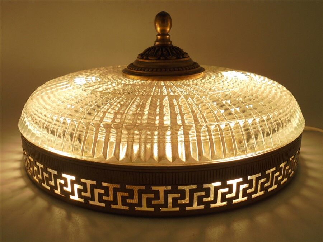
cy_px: 121
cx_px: 162
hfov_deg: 49.0
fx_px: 355
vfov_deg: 37.7
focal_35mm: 38
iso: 100
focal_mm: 6.9
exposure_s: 1/125
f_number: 4.2
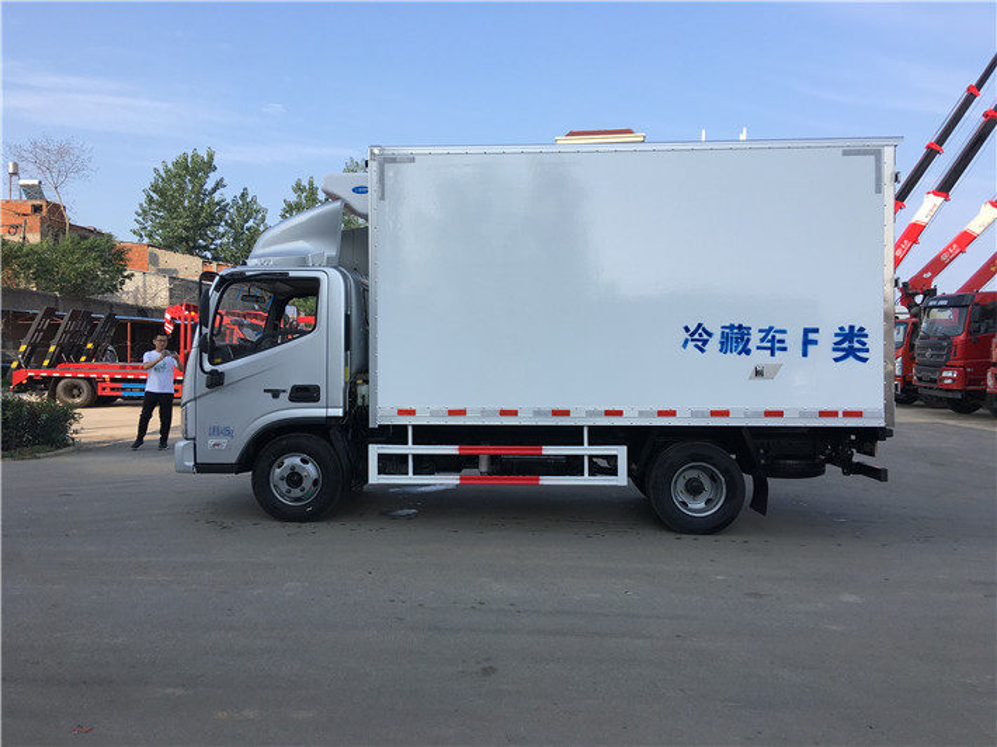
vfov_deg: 48.2
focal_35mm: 29
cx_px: 498
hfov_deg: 61.7
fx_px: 835
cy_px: 374
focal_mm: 4.15
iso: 25
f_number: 2.2
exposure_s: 1/769
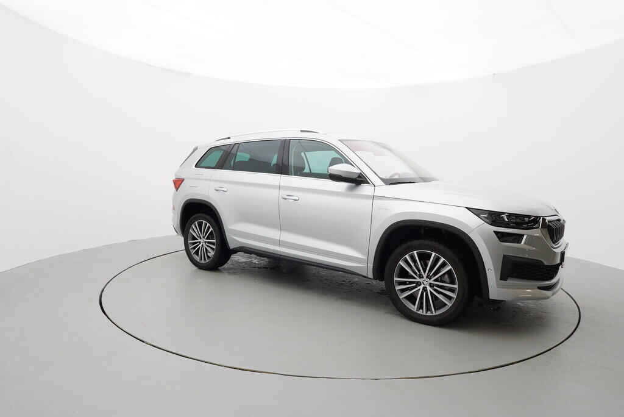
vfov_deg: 56.2
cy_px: 208
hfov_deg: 77.3
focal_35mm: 22
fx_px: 390
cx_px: 312
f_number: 5.6
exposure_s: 1/80
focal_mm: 15
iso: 200
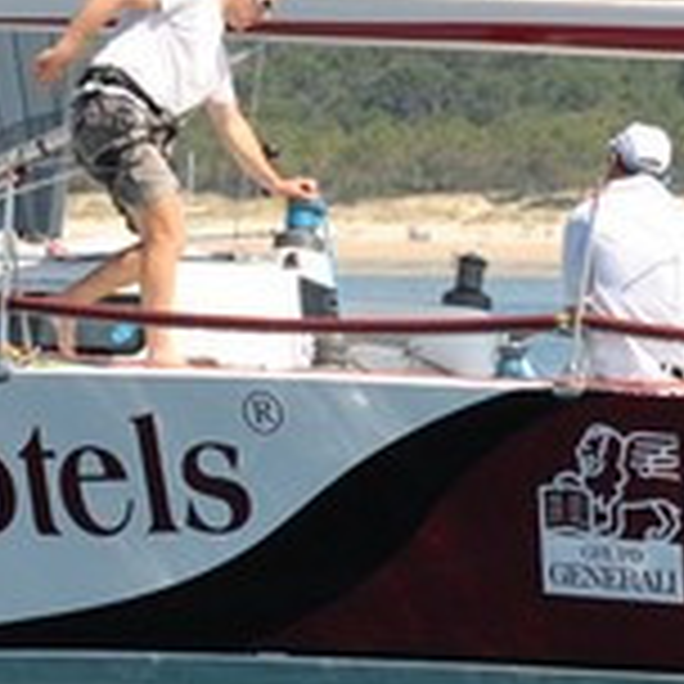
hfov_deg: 2.6
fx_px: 15157
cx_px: 50
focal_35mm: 678
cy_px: 63
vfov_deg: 2.6
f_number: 5.6
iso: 110
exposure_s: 1/500
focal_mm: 90
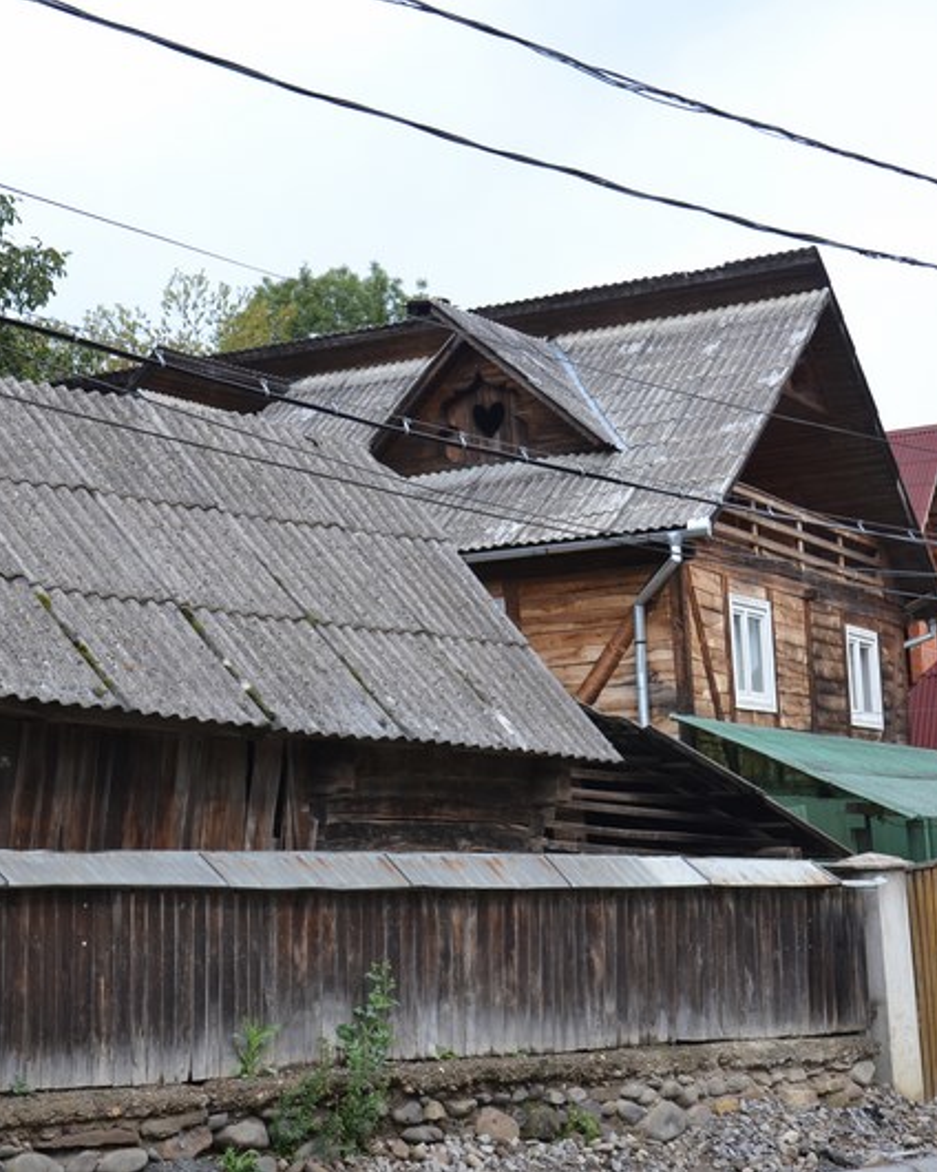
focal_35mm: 68
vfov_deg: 27.9
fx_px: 2357
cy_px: 587
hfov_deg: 22.5
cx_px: 440
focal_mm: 32
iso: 200
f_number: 5.6
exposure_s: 1/125
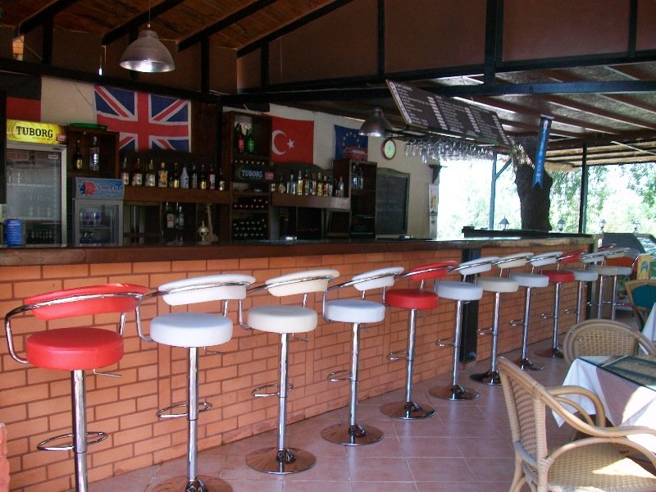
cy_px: 246
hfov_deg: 56.8
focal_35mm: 32
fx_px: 606
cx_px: 328
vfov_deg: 44.2
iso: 64
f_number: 2.8
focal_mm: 5.7
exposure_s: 1/80
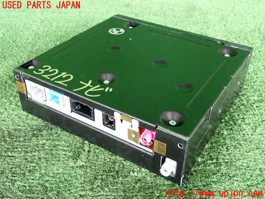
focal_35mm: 41
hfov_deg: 45.8
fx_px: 314
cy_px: 100
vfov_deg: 35.1
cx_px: 132
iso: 1250
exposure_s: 1/125
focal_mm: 7.31
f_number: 2.8
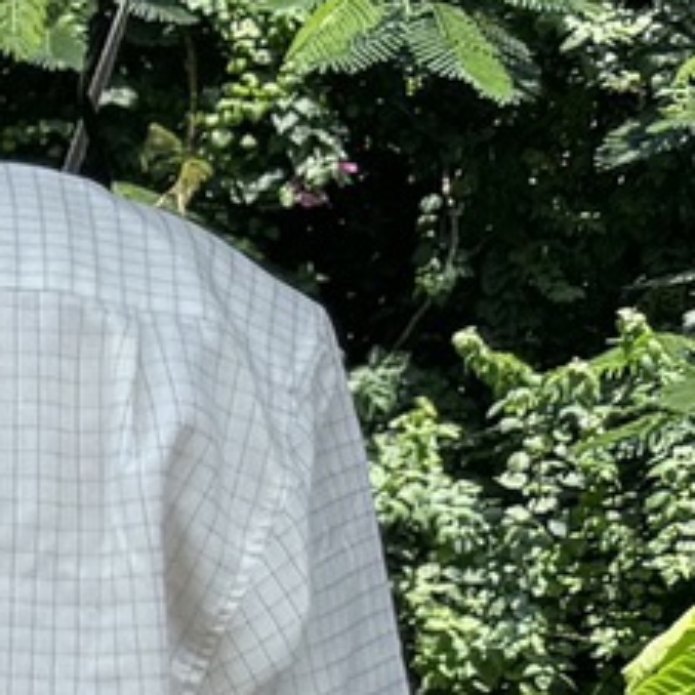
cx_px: -2159
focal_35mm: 188
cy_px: 852
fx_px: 4270
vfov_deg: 9.2
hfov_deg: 6.9
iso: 80
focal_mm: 6.76
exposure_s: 1/1261
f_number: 1.78
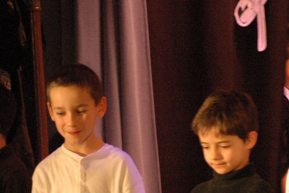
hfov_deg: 6.3
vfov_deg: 4.2
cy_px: 199
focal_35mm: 329
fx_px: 2642
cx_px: 105
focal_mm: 100
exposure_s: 1/20
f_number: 4.2
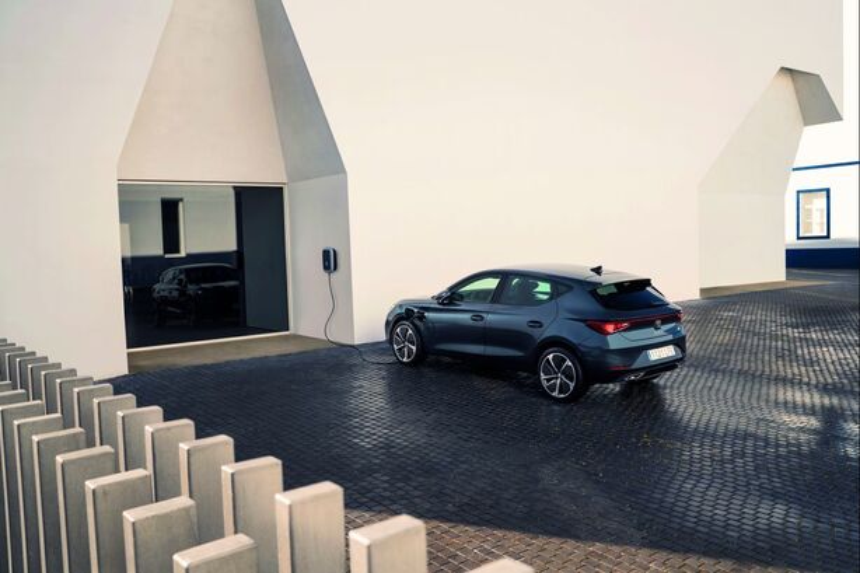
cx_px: 430
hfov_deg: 60.3
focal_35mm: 31
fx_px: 740
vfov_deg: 42.3
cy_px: 286
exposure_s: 1/200
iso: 100
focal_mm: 31
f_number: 5
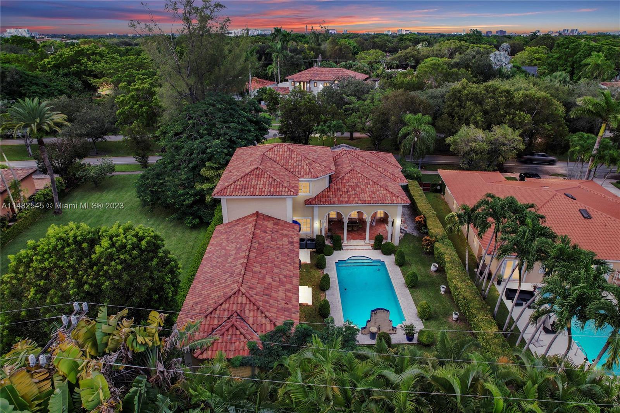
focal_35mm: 22
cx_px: 310
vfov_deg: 57.2
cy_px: 206
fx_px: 379
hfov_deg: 78.6
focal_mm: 8.38
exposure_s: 1/15
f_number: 2.8
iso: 100
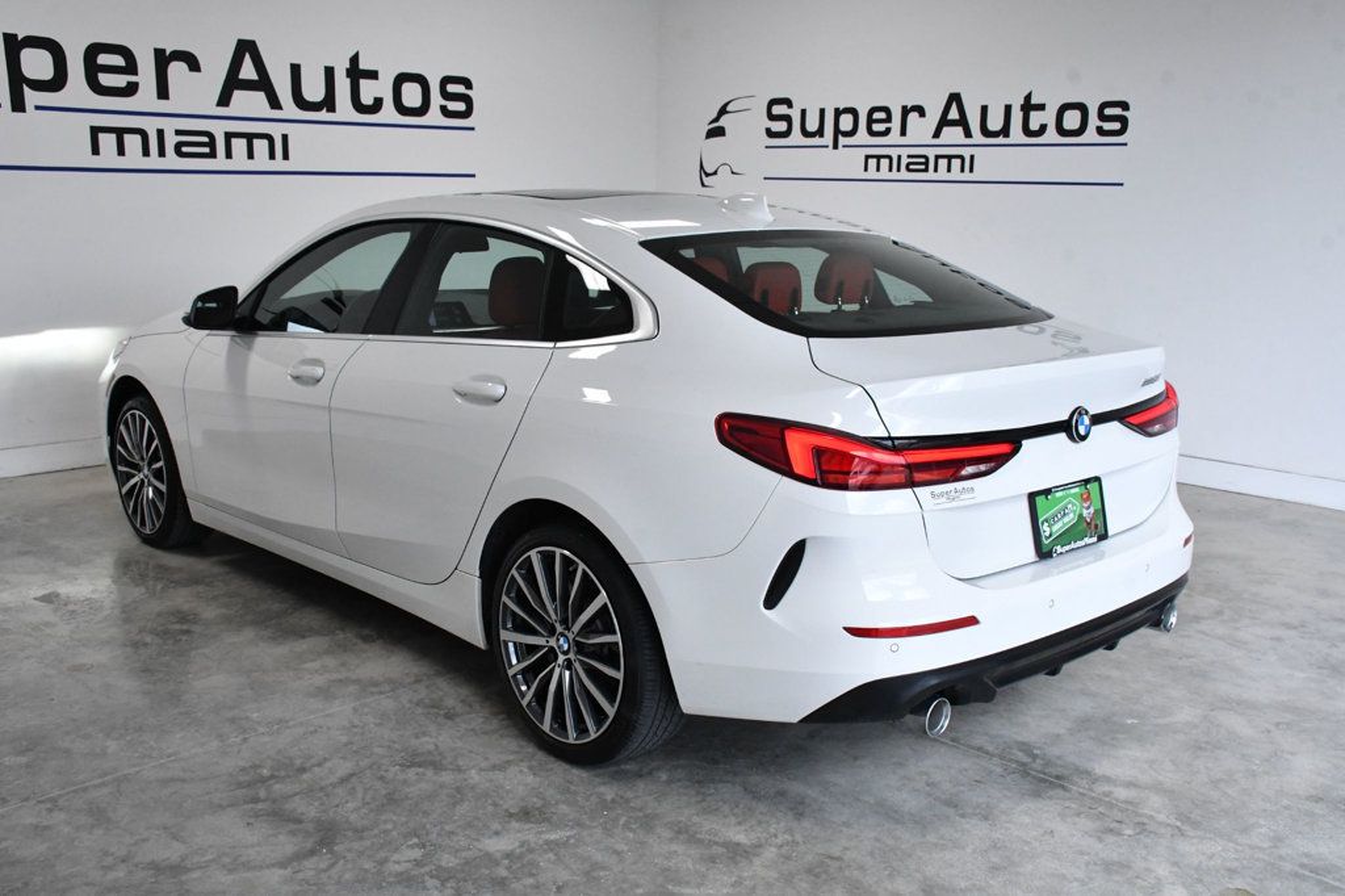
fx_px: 1270
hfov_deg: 55.8
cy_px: 448
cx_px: 672
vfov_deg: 38.9
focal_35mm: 34
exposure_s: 1/500
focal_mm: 23
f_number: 11
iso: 2500
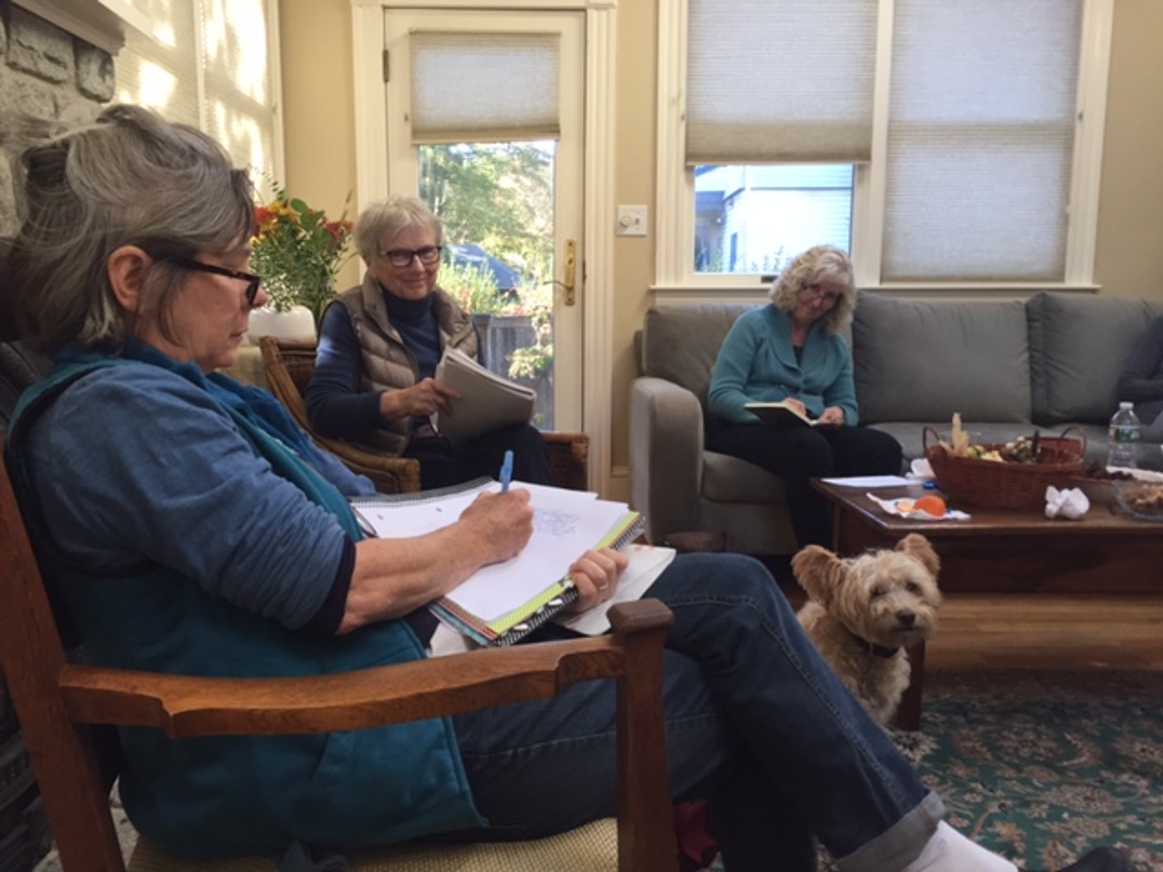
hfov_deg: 61.7
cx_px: 582
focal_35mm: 29
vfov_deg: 48.2
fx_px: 974
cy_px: 436
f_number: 2.2
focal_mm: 4.15
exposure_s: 1/30
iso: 40
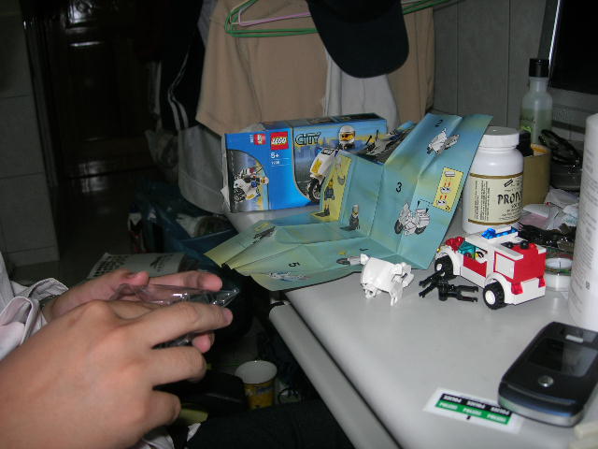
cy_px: 224
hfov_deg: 49.0
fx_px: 656
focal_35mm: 38
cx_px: 299
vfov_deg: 37.7
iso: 64
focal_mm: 7.8
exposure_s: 1/60.1
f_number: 2.8
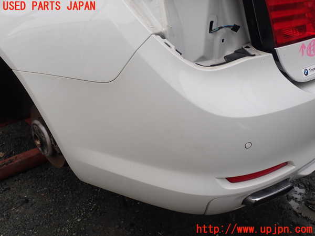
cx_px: 158
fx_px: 273
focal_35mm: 30
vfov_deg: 46.8
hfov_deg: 60.0
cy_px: 118
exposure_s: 1/200
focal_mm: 5.4
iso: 100
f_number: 3.2
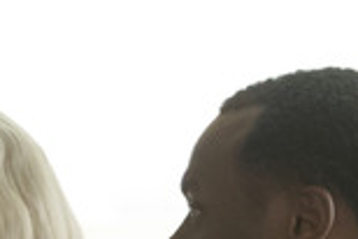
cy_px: 565
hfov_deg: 3.2
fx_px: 6440
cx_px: -323
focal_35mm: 647
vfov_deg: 2.1
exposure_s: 1/200
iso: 6400
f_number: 4
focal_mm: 128
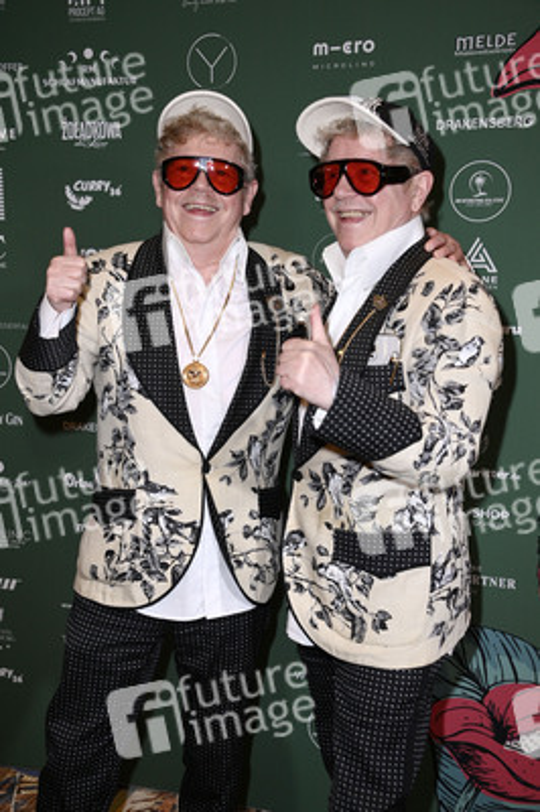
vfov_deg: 41.1
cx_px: 270
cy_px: 406
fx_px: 1082
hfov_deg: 28.0
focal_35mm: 48
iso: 2000
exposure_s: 1/250
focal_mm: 48
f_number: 5.6
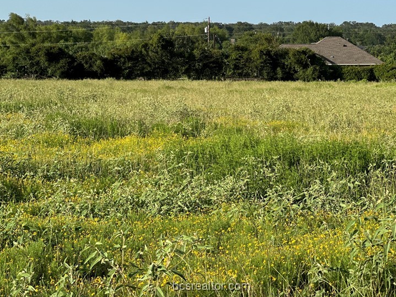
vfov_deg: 13.4
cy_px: 86
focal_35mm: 110
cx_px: 212
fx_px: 1259
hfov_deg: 17.9
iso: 32
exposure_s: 1/573
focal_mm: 9
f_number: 2.8
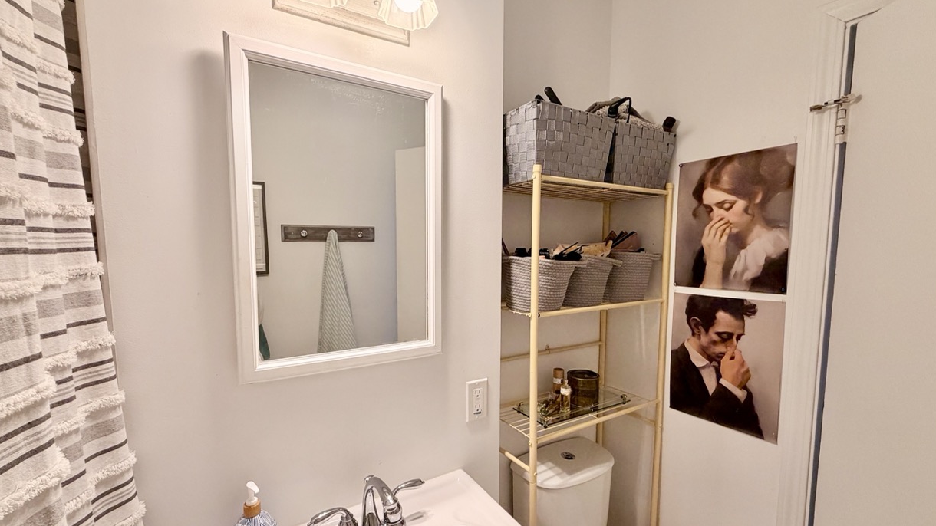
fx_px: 397
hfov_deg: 99.3
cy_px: 281
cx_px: 453
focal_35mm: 16
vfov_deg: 67.0
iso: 200
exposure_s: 1/120
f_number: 2.2
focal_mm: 2.22
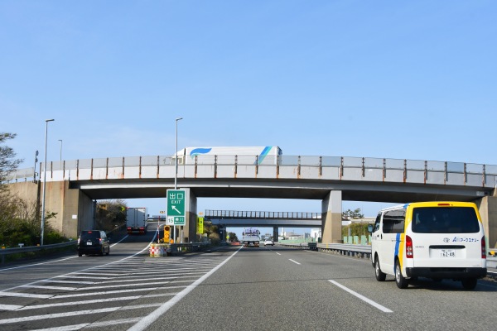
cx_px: 248
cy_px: 166
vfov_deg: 29.2
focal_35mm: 46
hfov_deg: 42.7
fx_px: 635
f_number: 11
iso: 400
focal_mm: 31
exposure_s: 1/500
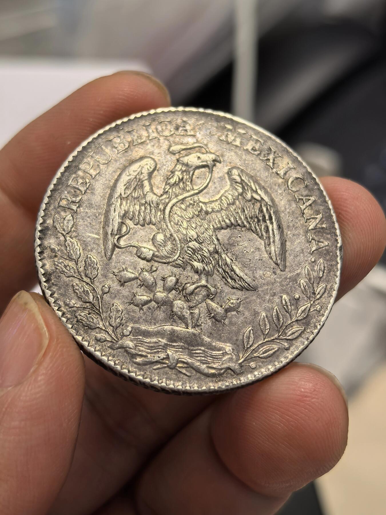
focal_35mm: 54
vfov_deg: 35.5
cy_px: 258
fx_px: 803
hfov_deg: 27.0
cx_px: 193
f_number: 2
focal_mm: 6.98
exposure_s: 1/100
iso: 125
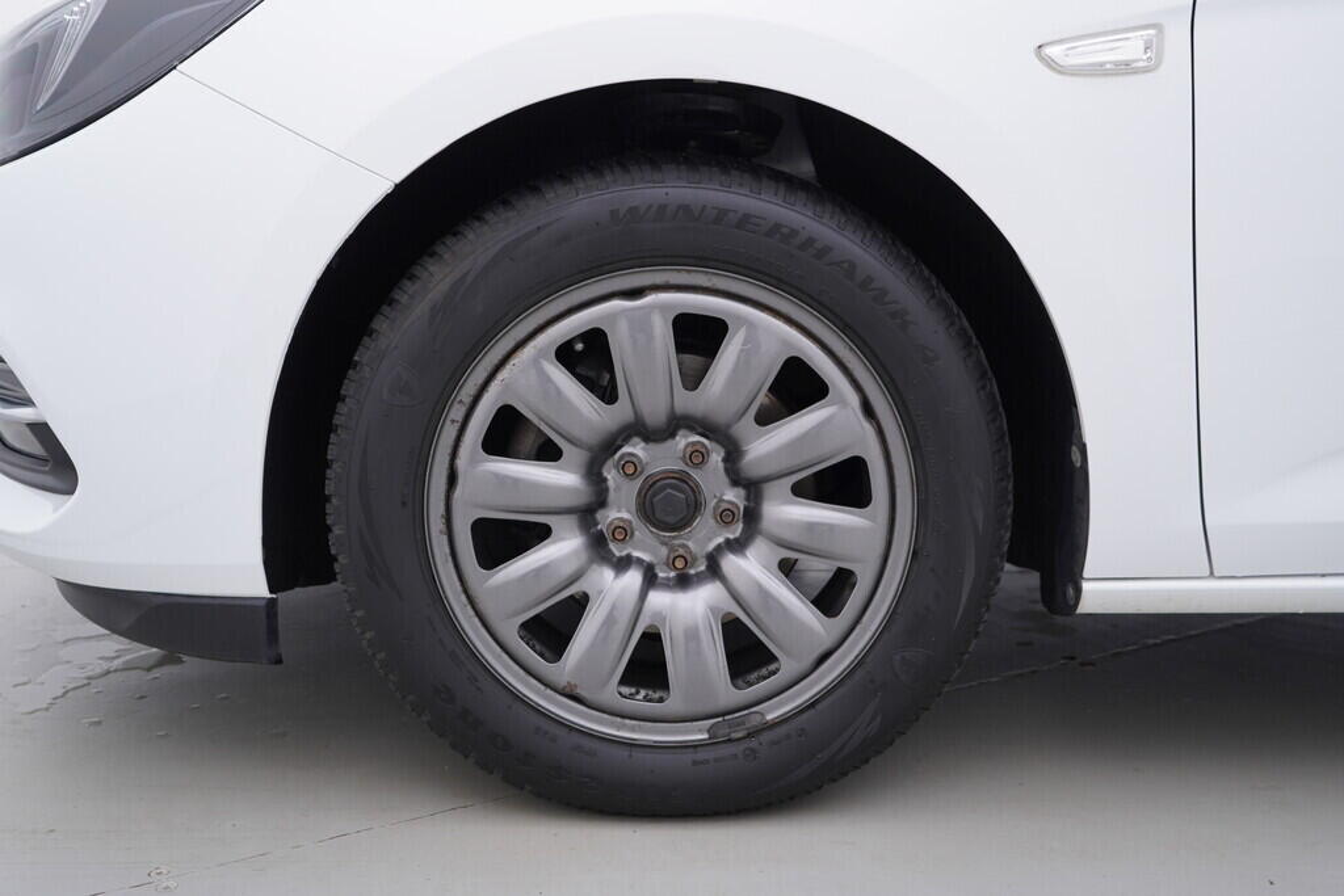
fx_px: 1344
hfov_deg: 53.1
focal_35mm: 36
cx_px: 672
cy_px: 448
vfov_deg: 36.9
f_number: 3.5
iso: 125
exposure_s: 1/60
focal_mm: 24
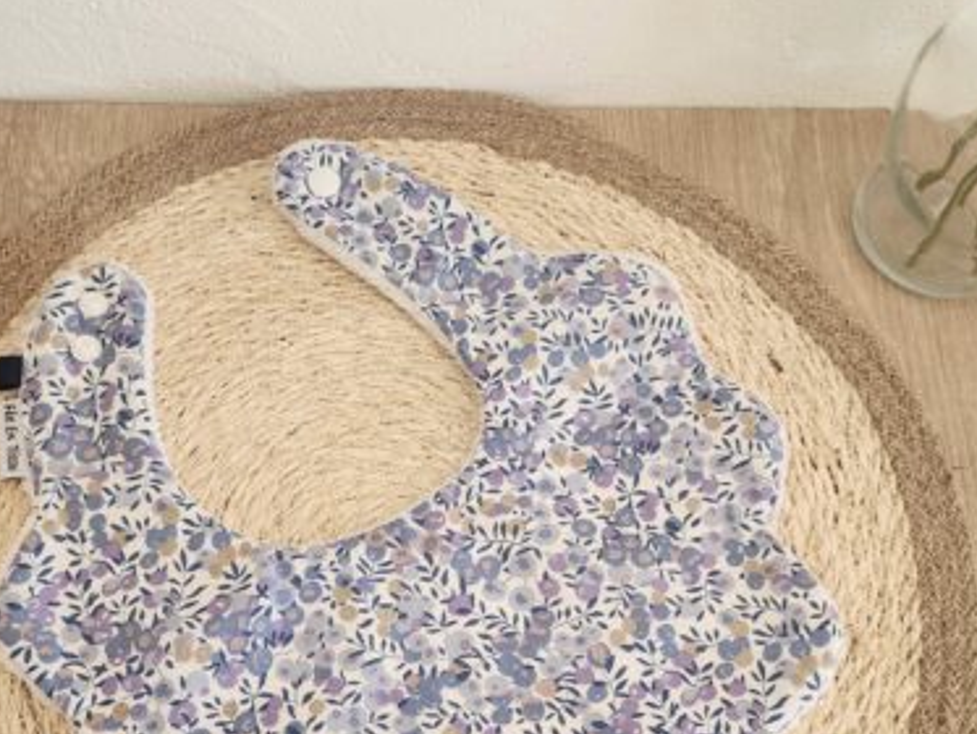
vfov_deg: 37.5
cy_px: 574
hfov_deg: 49.9
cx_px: 409
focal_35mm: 37
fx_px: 1045
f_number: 1.8
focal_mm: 6.4
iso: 160
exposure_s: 1/182
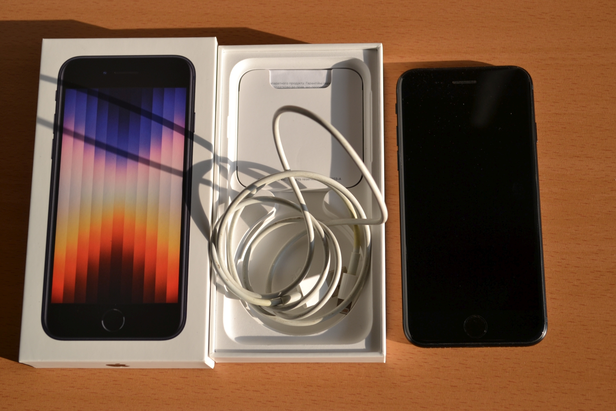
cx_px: 308
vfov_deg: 21.6
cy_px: 206
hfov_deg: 31.9
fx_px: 1078
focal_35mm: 63
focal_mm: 42
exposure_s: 1/160
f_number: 6.3
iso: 100
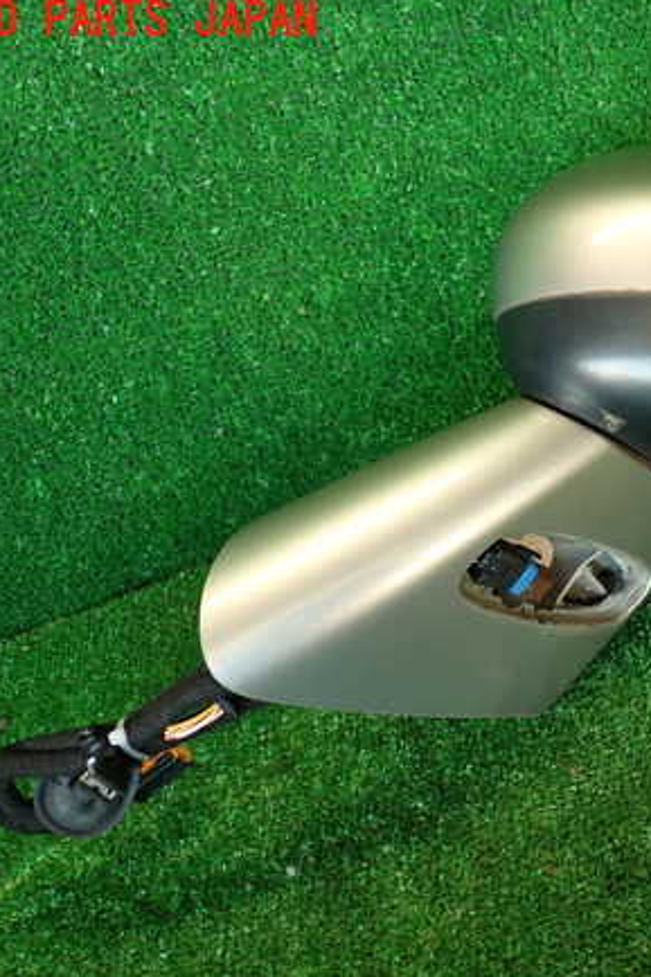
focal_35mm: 46
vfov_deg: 42.8
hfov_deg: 28.1
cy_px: 500
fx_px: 1249
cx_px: 583
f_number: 2.4
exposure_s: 1/40
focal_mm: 5.79
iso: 200
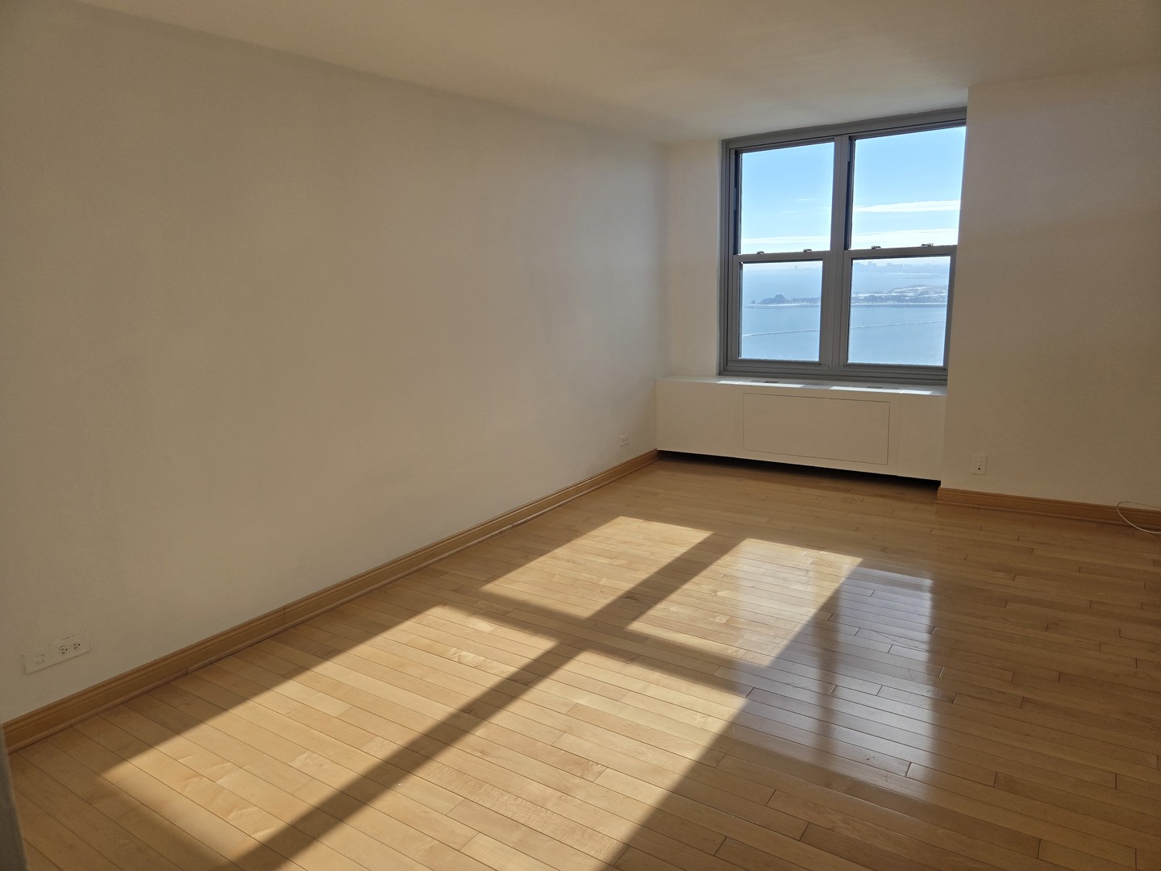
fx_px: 771
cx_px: 580
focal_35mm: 23
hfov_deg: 73.9
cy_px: 436
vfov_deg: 58.9
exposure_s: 1/2921
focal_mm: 5.4
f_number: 1.8
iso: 40
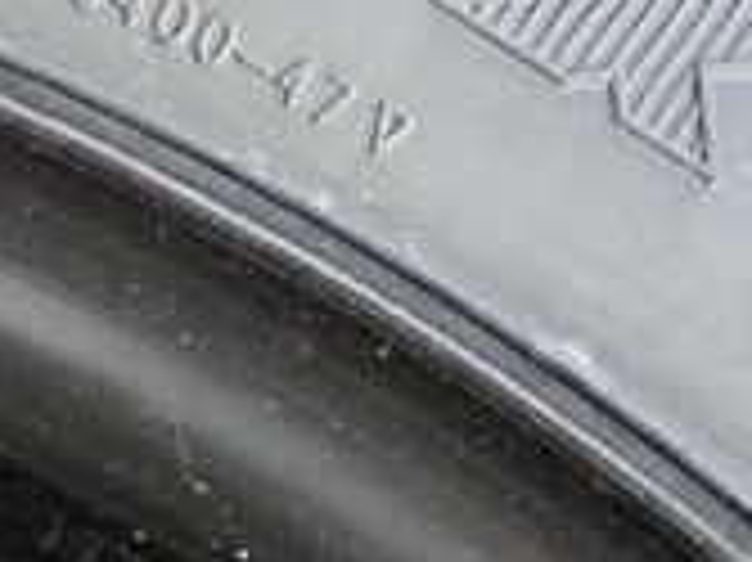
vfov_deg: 8.2
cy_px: 175
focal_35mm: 180
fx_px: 3908
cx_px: 50
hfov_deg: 10.9
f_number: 3.2
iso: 1000
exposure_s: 1/125
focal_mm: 9.01
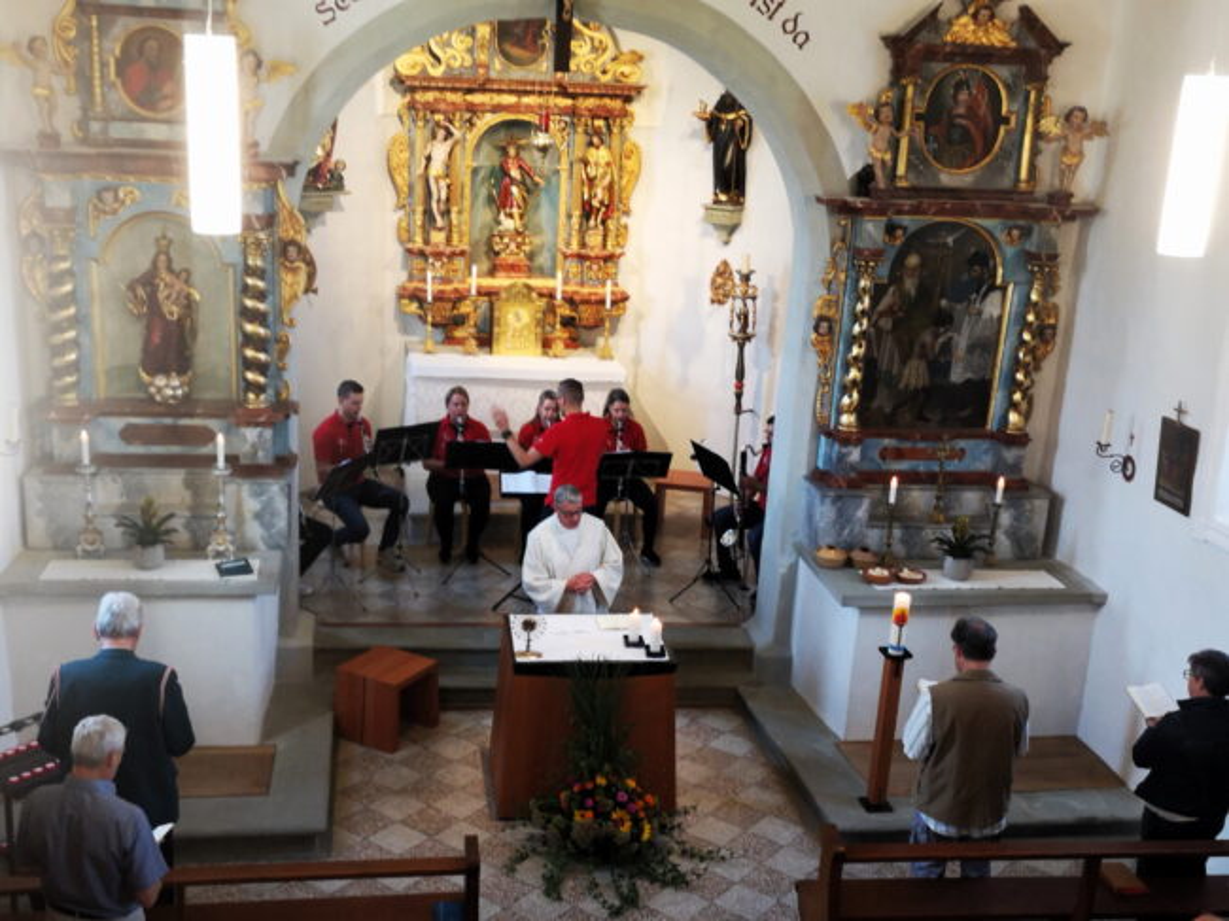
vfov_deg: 37.7
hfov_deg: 49.0
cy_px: 460
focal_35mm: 38
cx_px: 614
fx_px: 1349
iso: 100
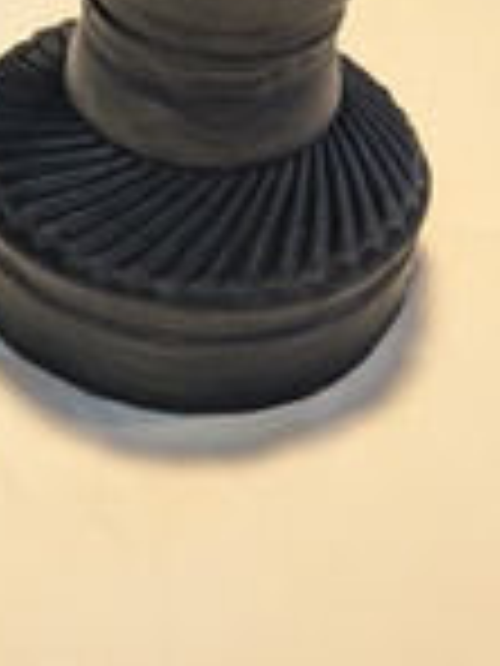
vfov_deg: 24.9
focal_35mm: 72
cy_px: -86
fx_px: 1387
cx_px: 257
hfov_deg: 20.4
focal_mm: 5.43
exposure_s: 1/100
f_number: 1.89
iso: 87
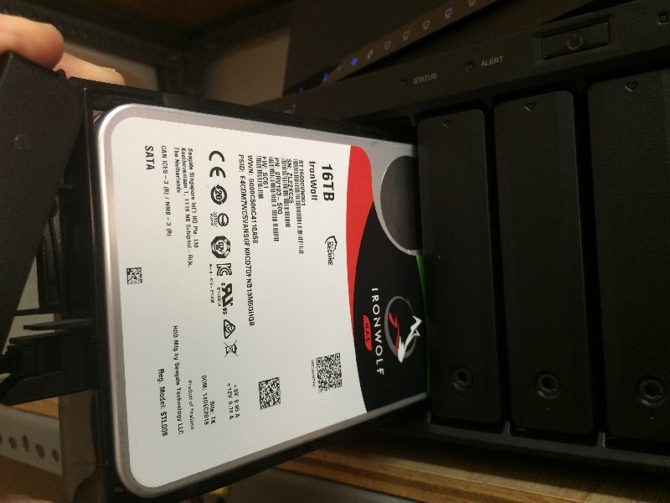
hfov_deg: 61.7
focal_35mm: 29
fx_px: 561
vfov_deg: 48.2
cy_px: 252
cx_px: 335
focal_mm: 4.15
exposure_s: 1/33
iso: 200
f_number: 2.2
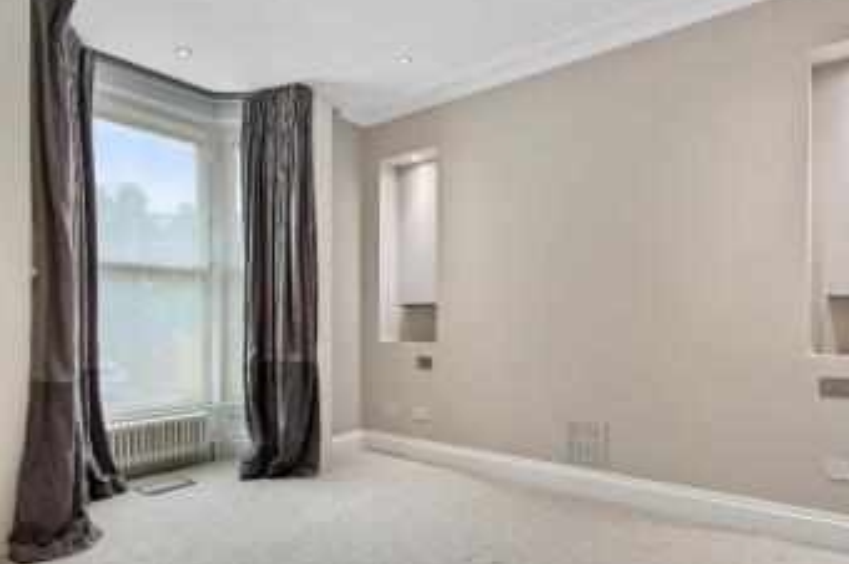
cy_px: 318
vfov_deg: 59.2
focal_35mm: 21
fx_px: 495
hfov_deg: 81.3
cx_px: 427
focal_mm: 10
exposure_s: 1/2.5
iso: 200
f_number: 5.6
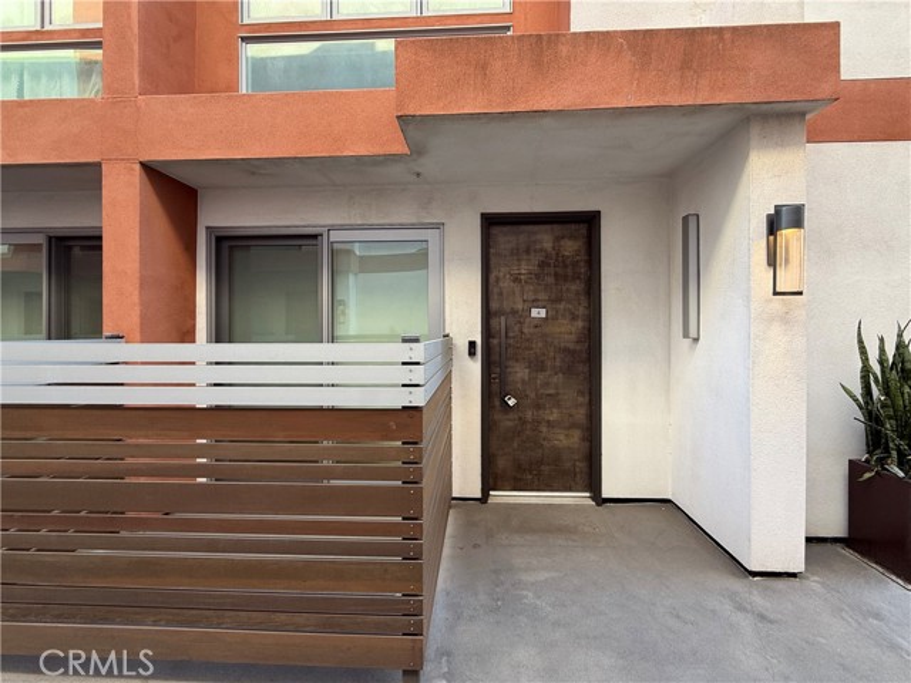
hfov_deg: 102.1
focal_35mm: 14
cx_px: 456
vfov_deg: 85.7
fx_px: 368
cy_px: 342
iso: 50
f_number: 2.2
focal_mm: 2.22
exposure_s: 1/99
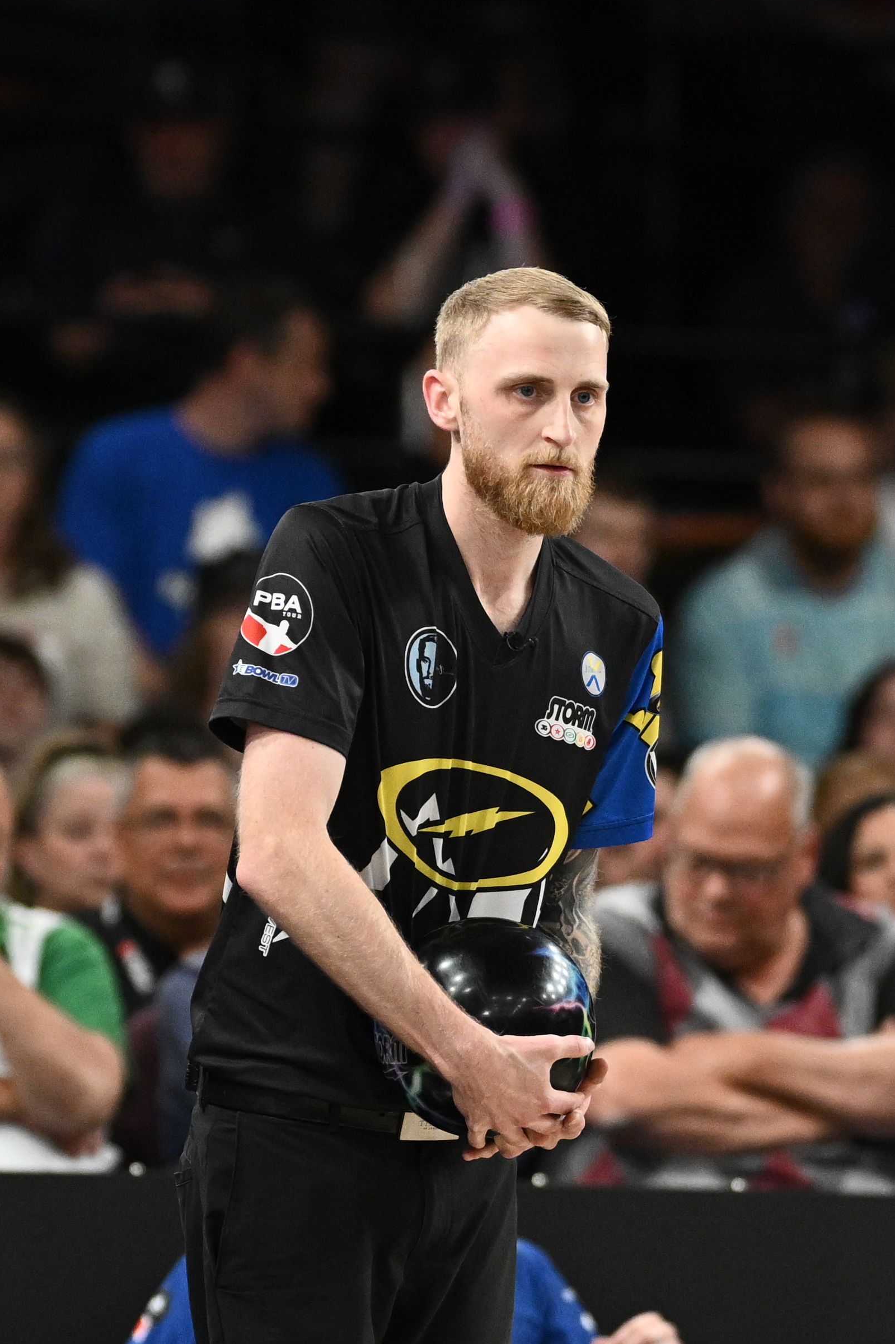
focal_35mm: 454
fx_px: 16932
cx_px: 621
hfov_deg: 3.0
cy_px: 945
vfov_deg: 4.5
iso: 2000
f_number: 1.8
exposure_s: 1/1250
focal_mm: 135
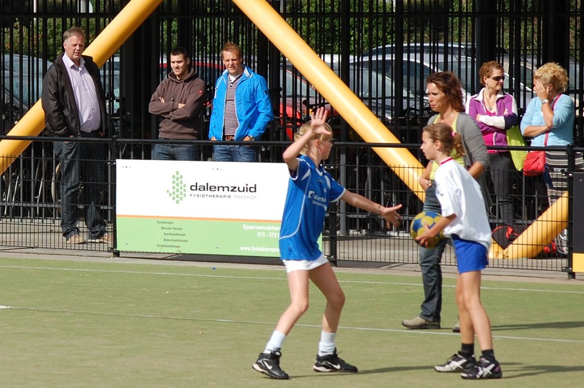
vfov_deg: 8.3
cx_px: 292
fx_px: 2673
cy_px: 194
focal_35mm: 165
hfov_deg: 12.5
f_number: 6.3
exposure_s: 1/640
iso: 200
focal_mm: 110
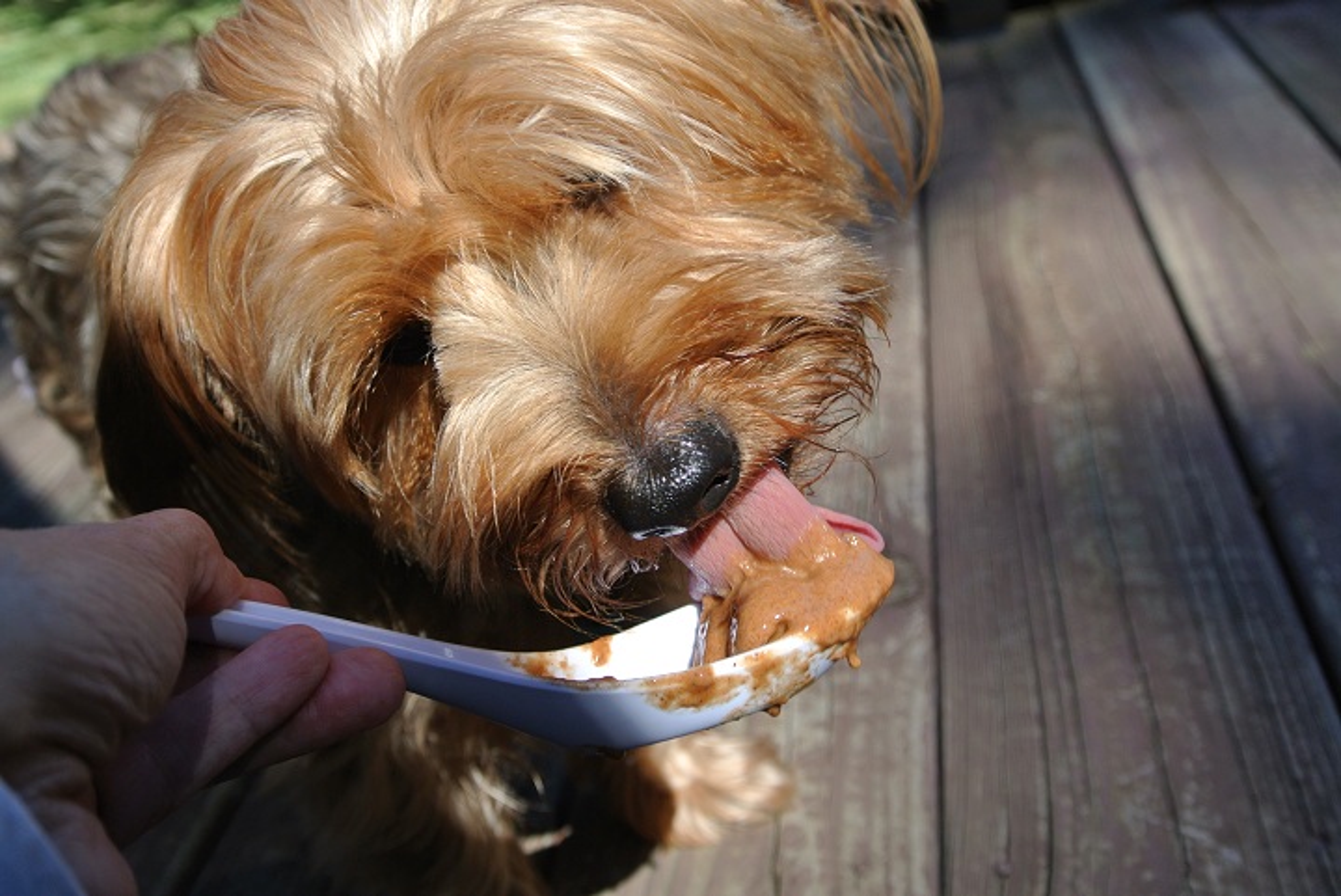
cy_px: 448
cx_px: 670
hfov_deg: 48.4
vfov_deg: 33.4
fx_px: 1491
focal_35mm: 40
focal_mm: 15.1
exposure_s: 1/320
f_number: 4.2
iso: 100
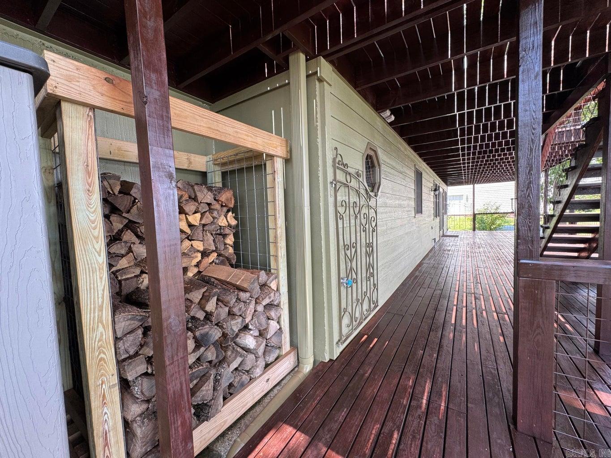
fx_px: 247
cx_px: 306
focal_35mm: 14
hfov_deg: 102.1
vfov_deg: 85.7
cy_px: 229
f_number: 2.2
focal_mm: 2.22
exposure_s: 1/99
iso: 80
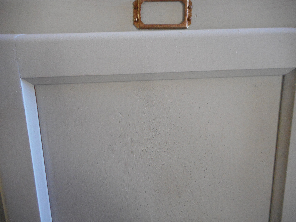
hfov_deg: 69.4
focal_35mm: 25
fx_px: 214
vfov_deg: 54.9
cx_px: 148
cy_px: 111
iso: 400
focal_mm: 4.5
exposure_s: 1/13
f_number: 3.7
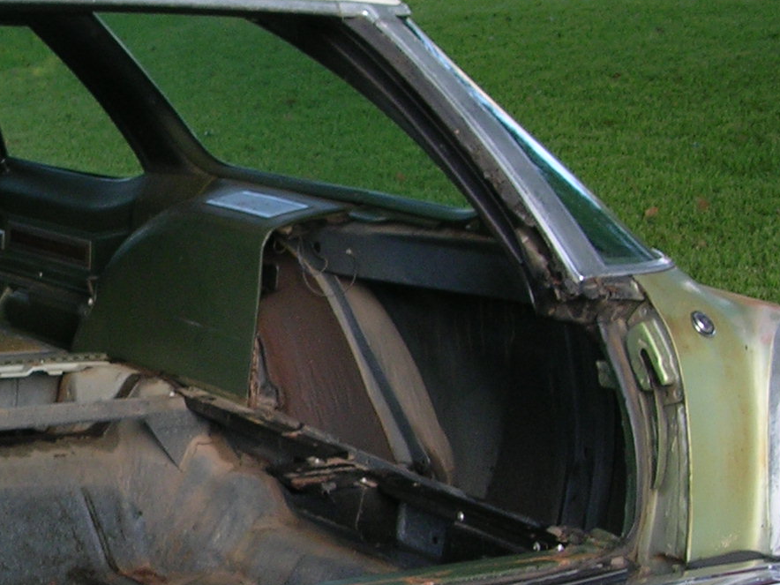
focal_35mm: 88
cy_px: 439
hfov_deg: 21.5
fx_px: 1983
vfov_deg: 16.7
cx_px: 14
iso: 50
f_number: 2.8
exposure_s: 1/61.4
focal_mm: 5.8
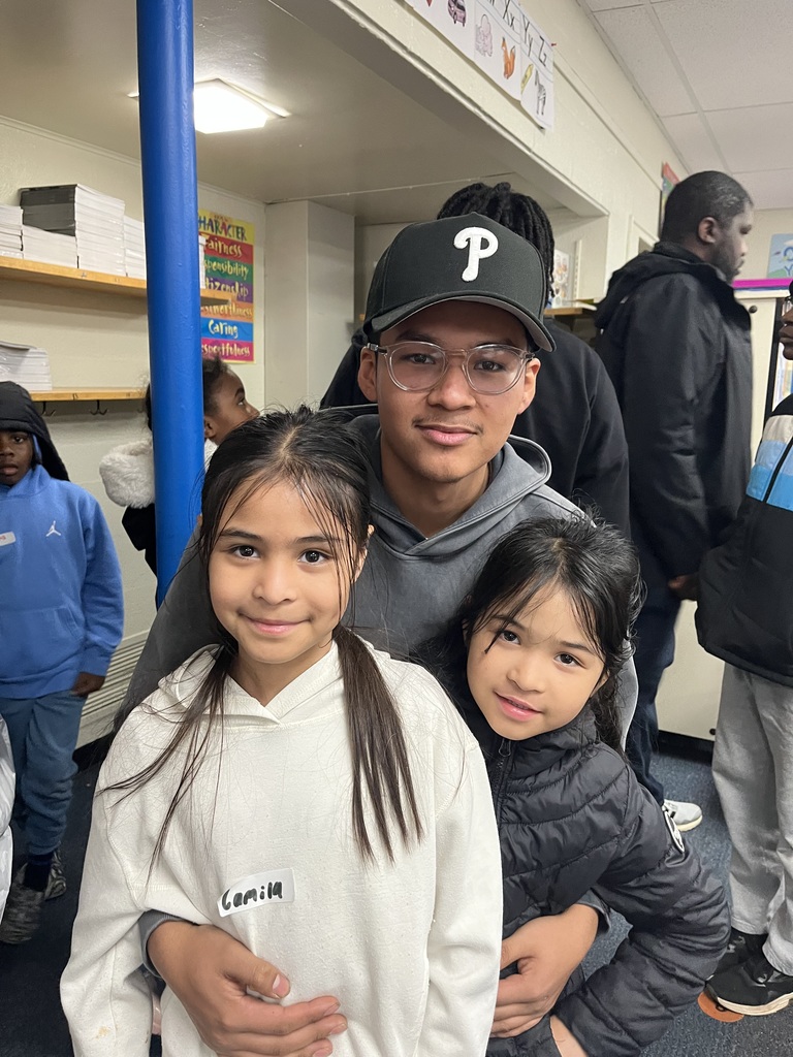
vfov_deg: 67.3
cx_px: 396
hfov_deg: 53.1
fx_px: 794
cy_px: 528
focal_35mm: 26
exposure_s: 1/60
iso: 400
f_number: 1.6
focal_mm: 5.1
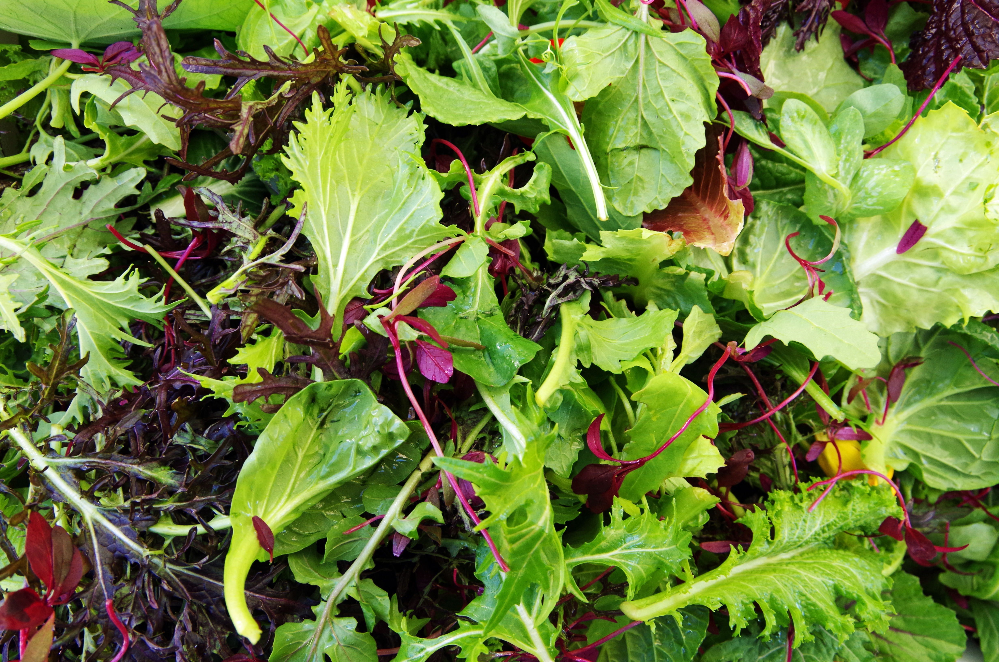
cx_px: 500
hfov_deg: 60.4
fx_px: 858
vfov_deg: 42.2
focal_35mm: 31
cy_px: 331
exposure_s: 1/50
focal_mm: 21
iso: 800
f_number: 9
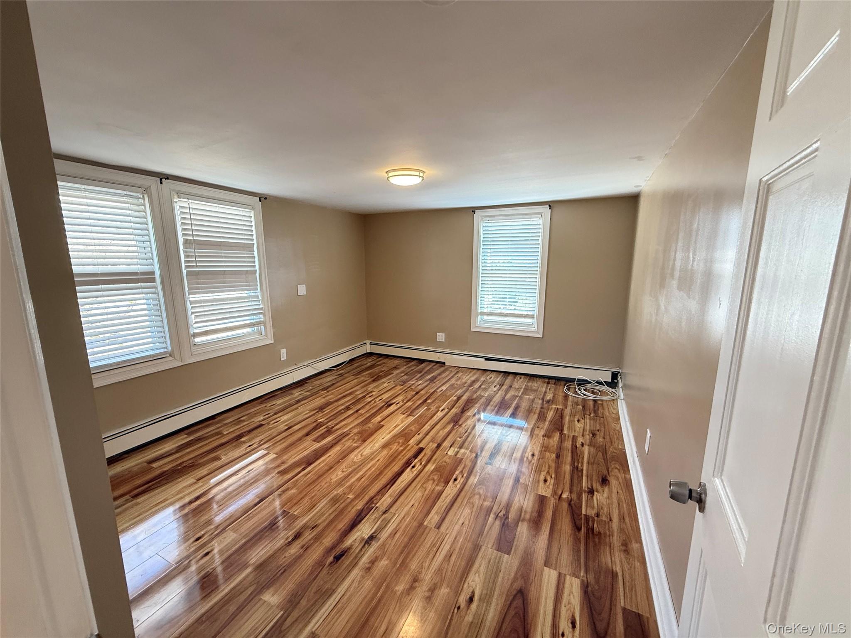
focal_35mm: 14
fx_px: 344
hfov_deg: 102.1
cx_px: 426
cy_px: 319
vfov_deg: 85.7
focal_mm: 2.22
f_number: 2.2
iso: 320
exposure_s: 1/60
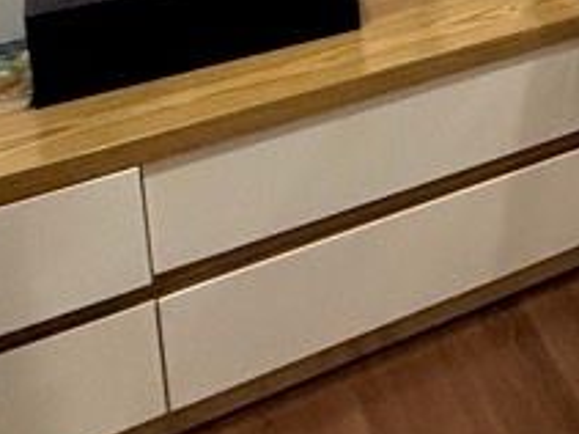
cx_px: 1375
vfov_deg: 17.3
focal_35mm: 68
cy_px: -368
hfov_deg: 15.4
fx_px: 1137
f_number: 2.2
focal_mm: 2.22
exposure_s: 1/100
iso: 250
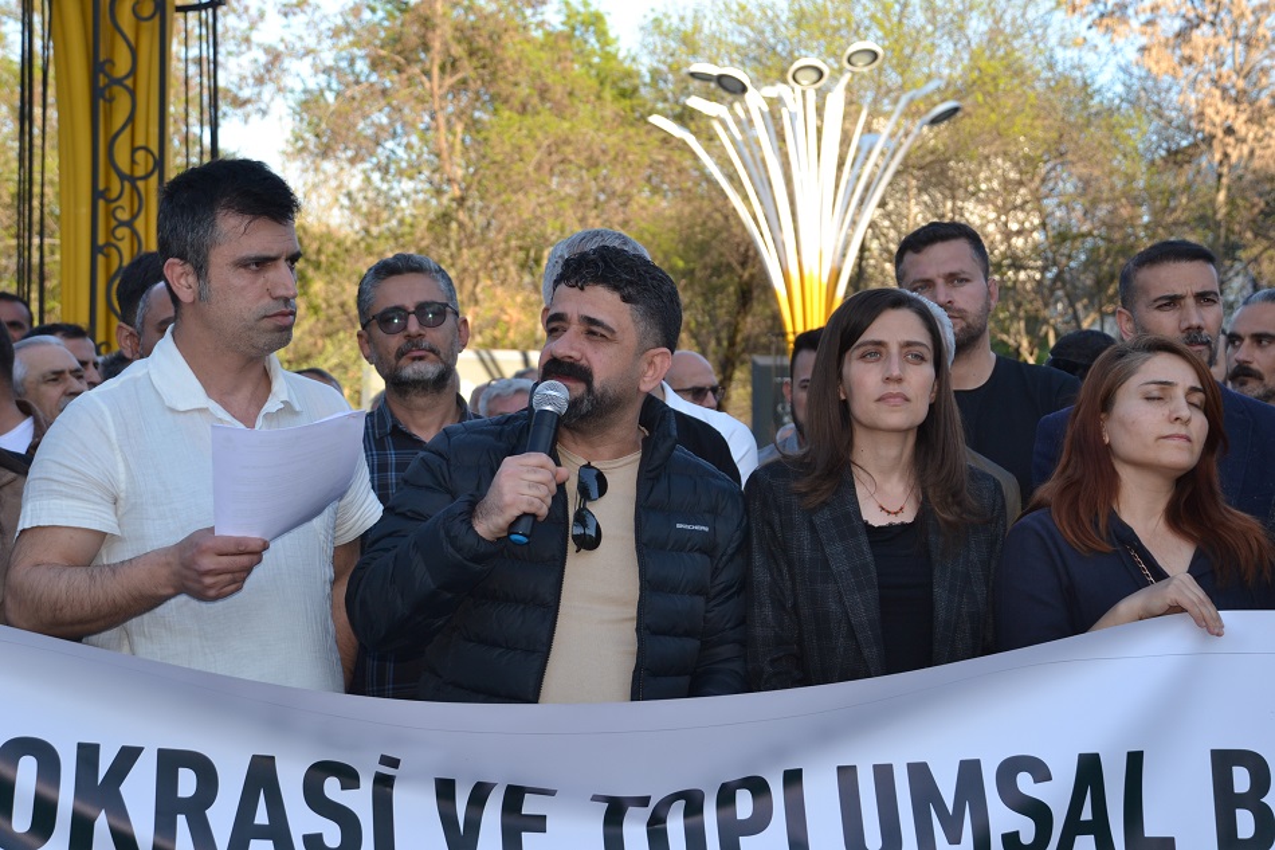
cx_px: 638
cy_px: 425
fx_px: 2656
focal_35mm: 75
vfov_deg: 18.2
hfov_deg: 27.0
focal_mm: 50
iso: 160
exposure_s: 1/125
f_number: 4.8
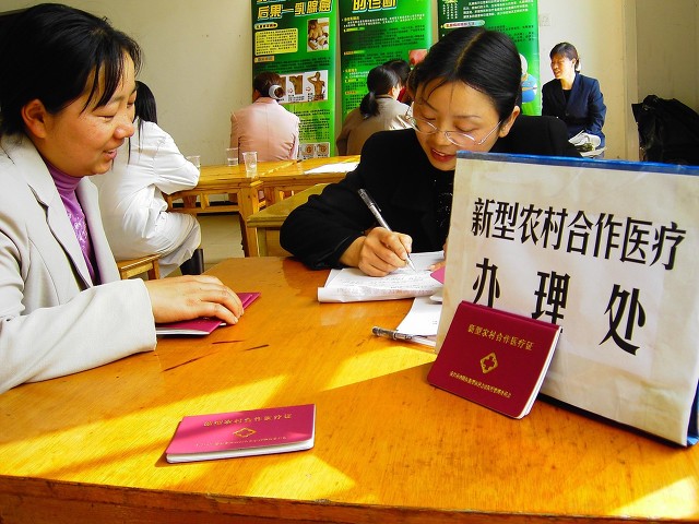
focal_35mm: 35
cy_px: 262
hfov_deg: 52.6
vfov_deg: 40.7
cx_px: 350
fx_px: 707
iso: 100
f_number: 3.5
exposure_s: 1/60
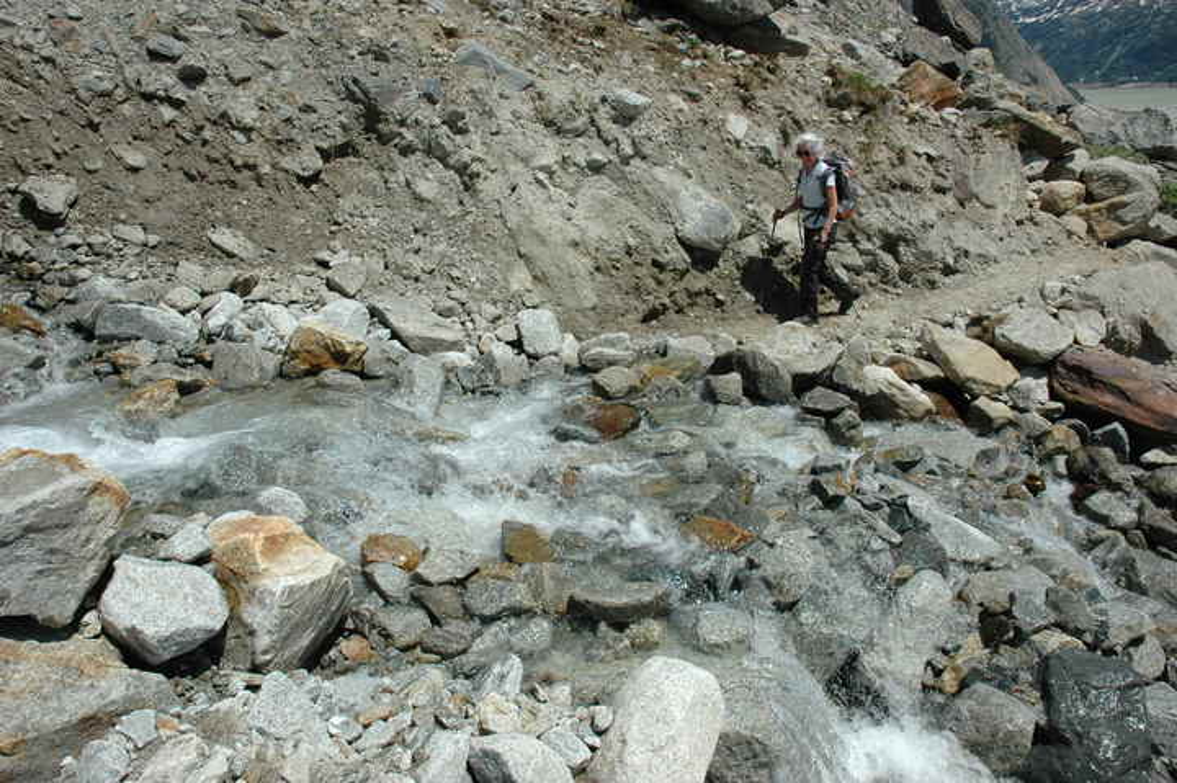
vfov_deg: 47.9
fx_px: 882
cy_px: 392
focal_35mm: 27
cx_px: 588
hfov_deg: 67.4
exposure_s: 1/400
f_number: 11
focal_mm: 18
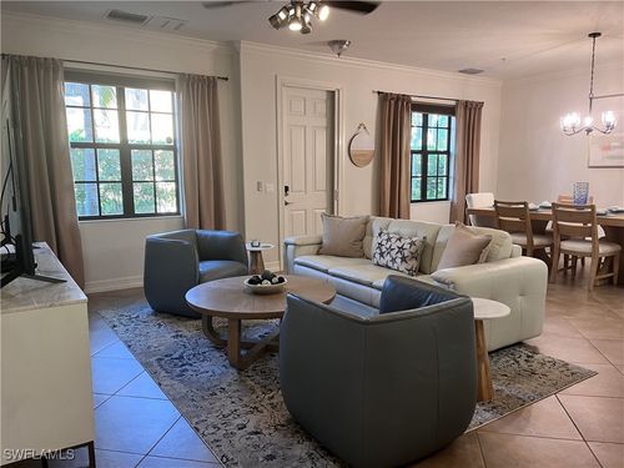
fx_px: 469
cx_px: 312
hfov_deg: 67.3
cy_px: 234
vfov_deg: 53.1
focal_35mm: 26
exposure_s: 1/60
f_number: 1.6
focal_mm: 5.1
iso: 160
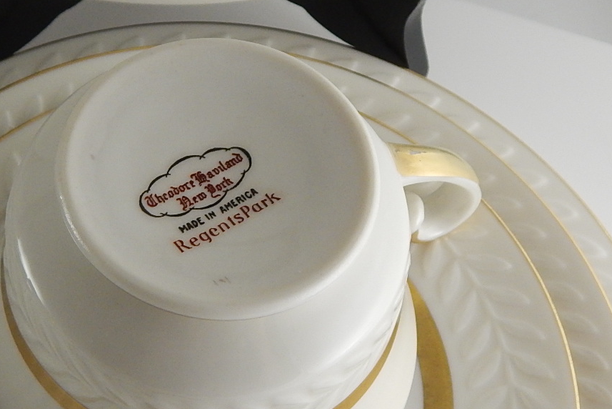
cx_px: 174
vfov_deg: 20.6
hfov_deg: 30.1
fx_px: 1122
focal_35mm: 66
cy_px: 203
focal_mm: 6.1
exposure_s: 1/250
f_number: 3.3
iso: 360
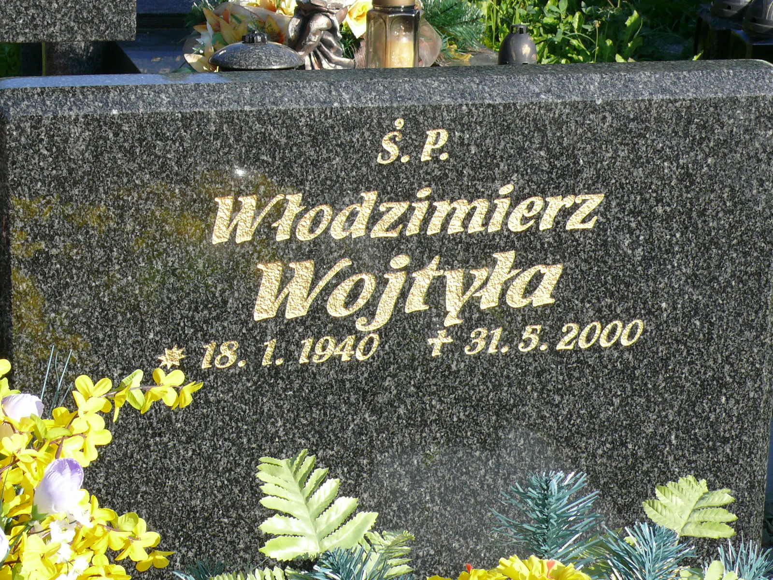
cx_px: 386
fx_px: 2300
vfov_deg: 14.4
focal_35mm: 103
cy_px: 290
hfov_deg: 19.1
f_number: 5.6
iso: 100
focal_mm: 13.4
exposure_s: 1/250
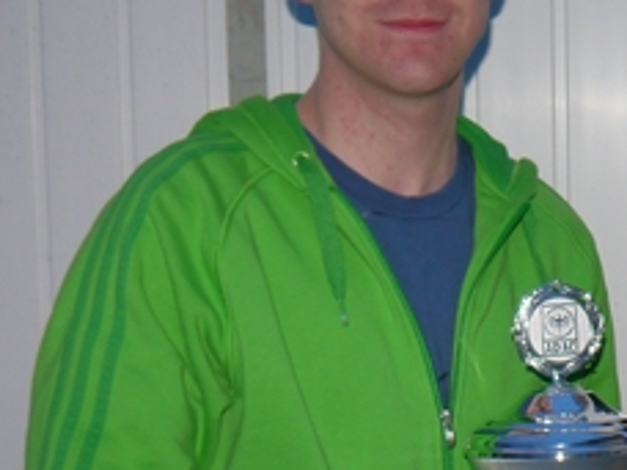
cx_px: 777
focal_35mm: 98
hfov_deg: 18.8
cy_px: 291
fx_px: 1775
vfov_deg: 15.1
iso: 160
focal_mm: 14
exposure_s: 1/8
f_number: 3.5
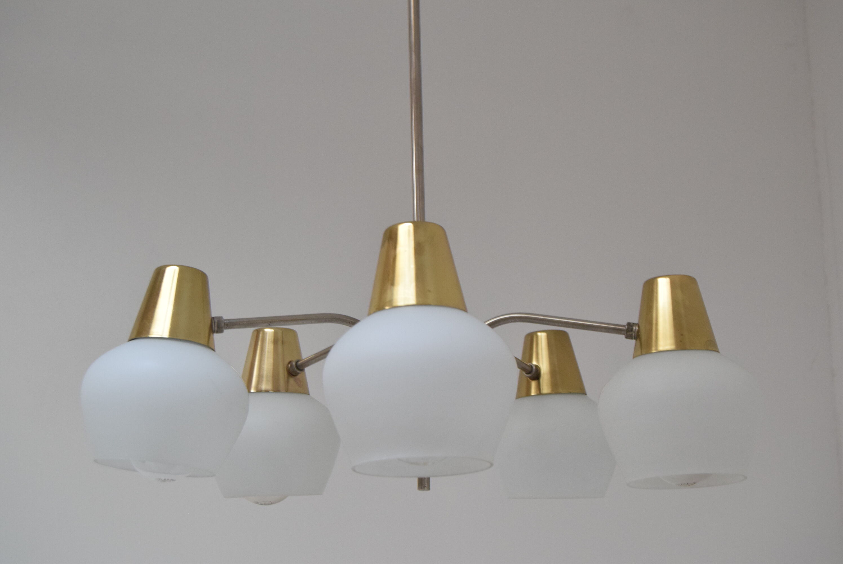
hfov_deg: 37.8
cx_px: 422
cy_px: 282
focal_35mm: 52
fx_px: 1230
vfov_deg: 25.8
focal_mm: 35
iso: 1600
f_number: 7.1
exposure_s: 1/200
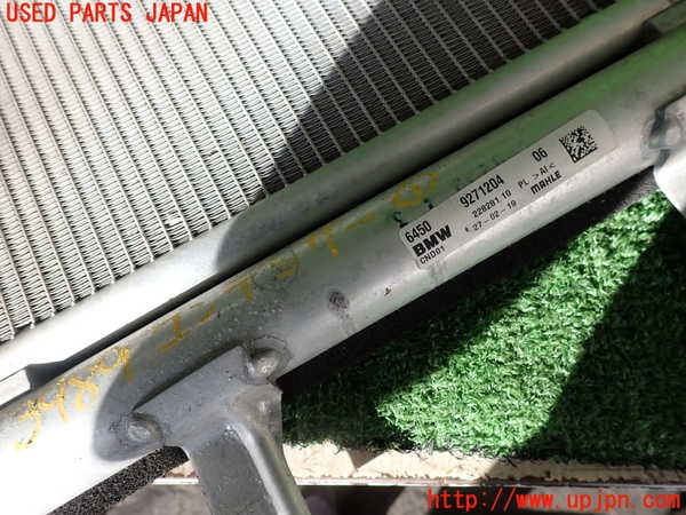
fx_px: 495
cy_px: 258
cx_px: 343
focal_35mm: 25
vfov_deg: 54.9
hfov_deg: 69.4
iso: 100
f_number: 2.8
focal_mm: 4.5
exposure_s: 1/250
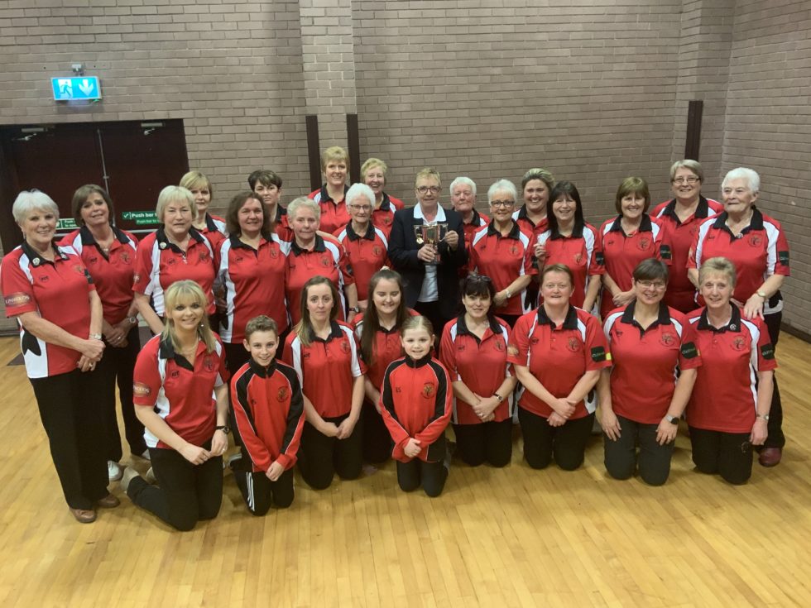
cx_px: 406
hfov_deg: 61.7
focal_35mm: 29
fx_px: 679
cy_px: 304
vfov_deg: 48.2
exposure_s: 1/50
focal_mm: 3
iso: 200
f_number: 1.8
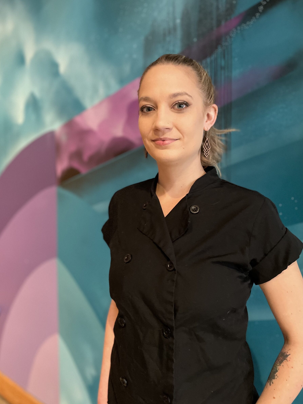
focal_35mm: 28
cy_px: 190
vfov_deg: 63.4
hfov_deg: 49.7
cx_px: 157
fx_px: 327
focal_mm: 4.2
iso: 640
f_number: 1.6
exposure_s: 1/30
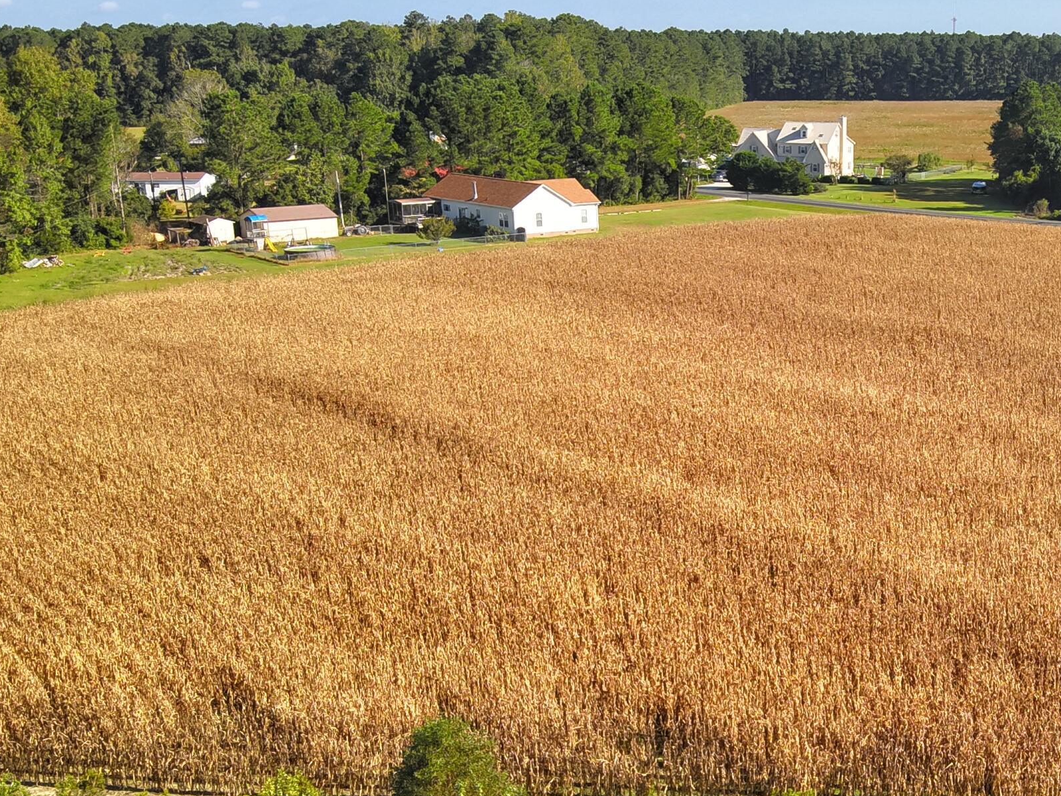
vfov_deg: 32.0
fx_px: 1379
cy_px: 500
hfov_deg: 40.8
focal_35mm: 45
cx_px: 806
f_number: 2.8
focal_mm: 4.4
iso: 105
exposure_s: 1/500
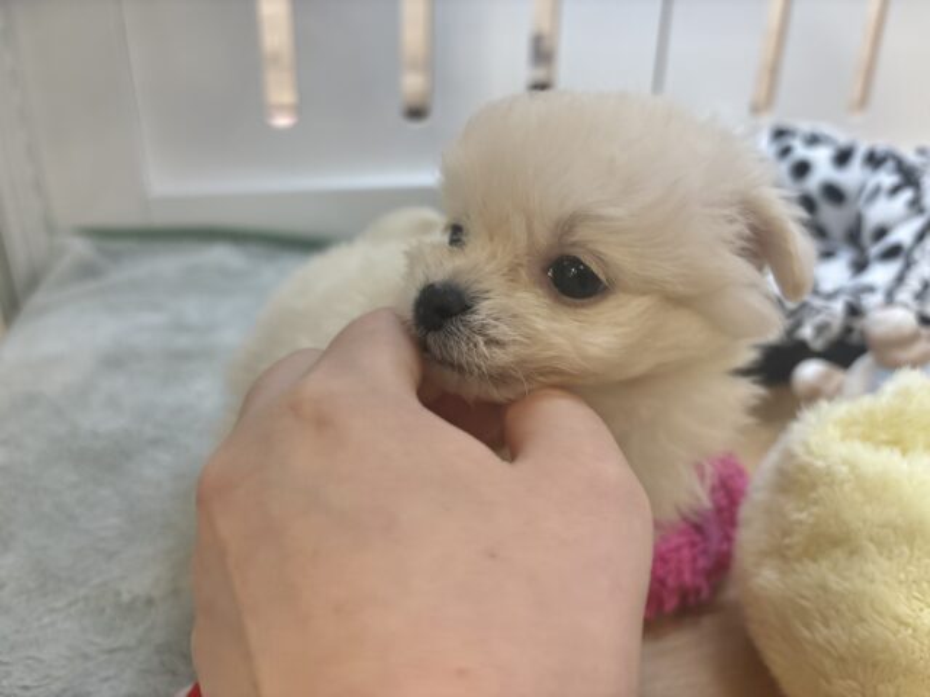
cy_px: 348
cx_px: 465
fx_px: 699
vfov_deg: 53.1
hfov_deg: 67.3
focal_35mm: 26
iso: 80
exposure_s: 1/50
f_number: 1.6
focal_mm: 5.96
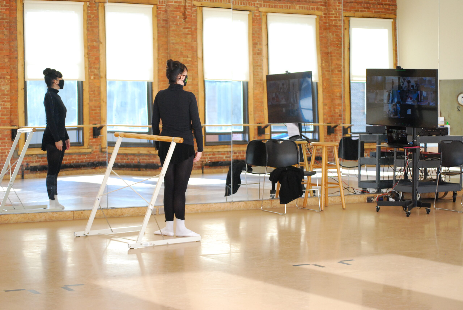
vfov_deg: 16.6
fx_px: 1062
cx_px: 232
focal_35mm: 82
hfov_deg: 24.6
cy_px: 155
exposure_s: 1/160
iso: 800
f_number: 4
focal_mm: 55
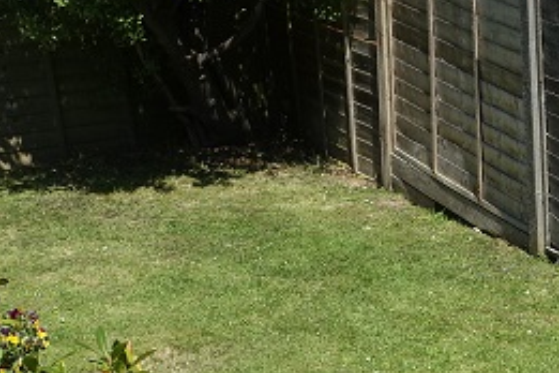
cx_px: 750
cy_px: 463
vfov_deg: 14.1
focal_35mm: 94
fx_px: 1459
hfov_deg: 19.7
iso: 125
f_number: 4
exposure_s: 1/100
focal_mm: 8.8
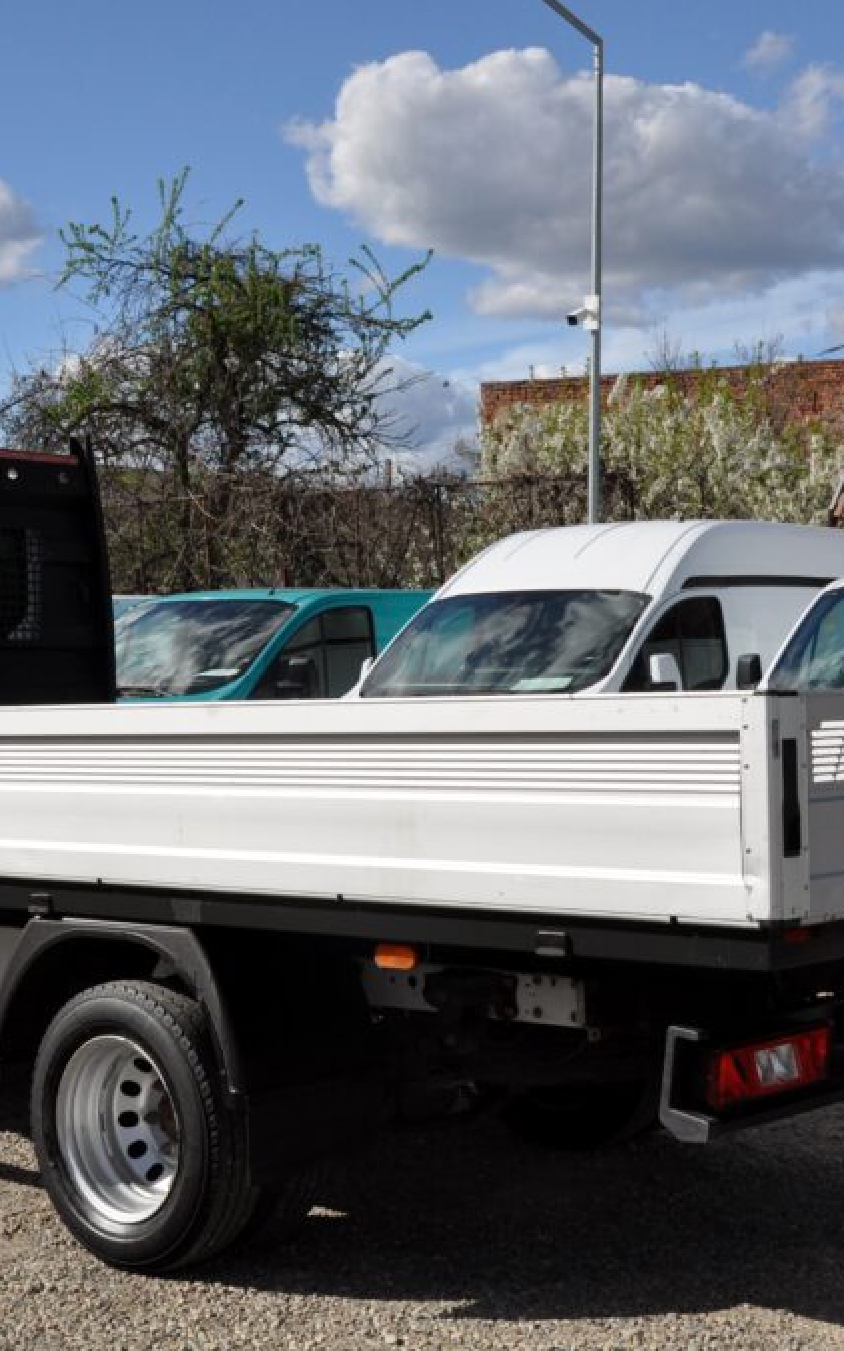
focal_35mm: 58
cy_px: 675
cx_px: 299
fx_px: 2127
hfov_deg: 22.4
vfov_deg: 35.2
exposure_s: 1/500
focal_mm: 25
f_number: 11
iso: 500
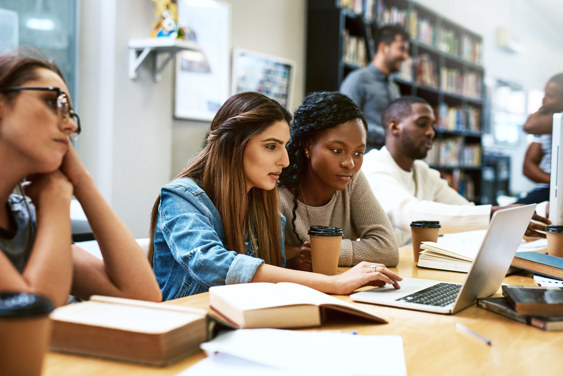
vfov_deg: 27.0
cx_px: 282
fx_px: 782
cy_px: 188
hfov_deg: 39.6
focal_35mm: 50
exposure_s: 1/200
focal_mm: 50
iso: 400
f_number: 2.2
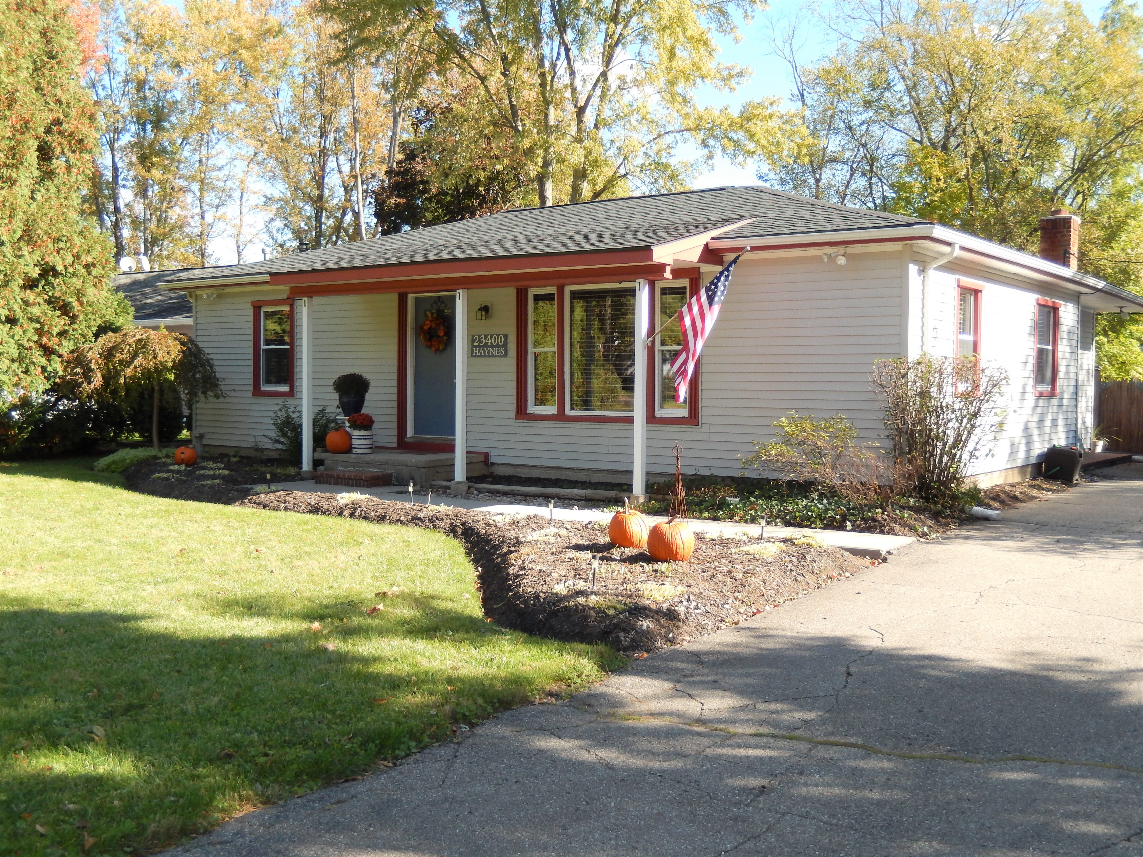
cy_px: 428
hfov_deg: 51.4
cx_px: 572
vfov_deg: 39.7
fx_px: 1189
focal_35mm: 36
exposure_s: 1/400
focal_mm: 6.5
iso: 180
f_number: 4
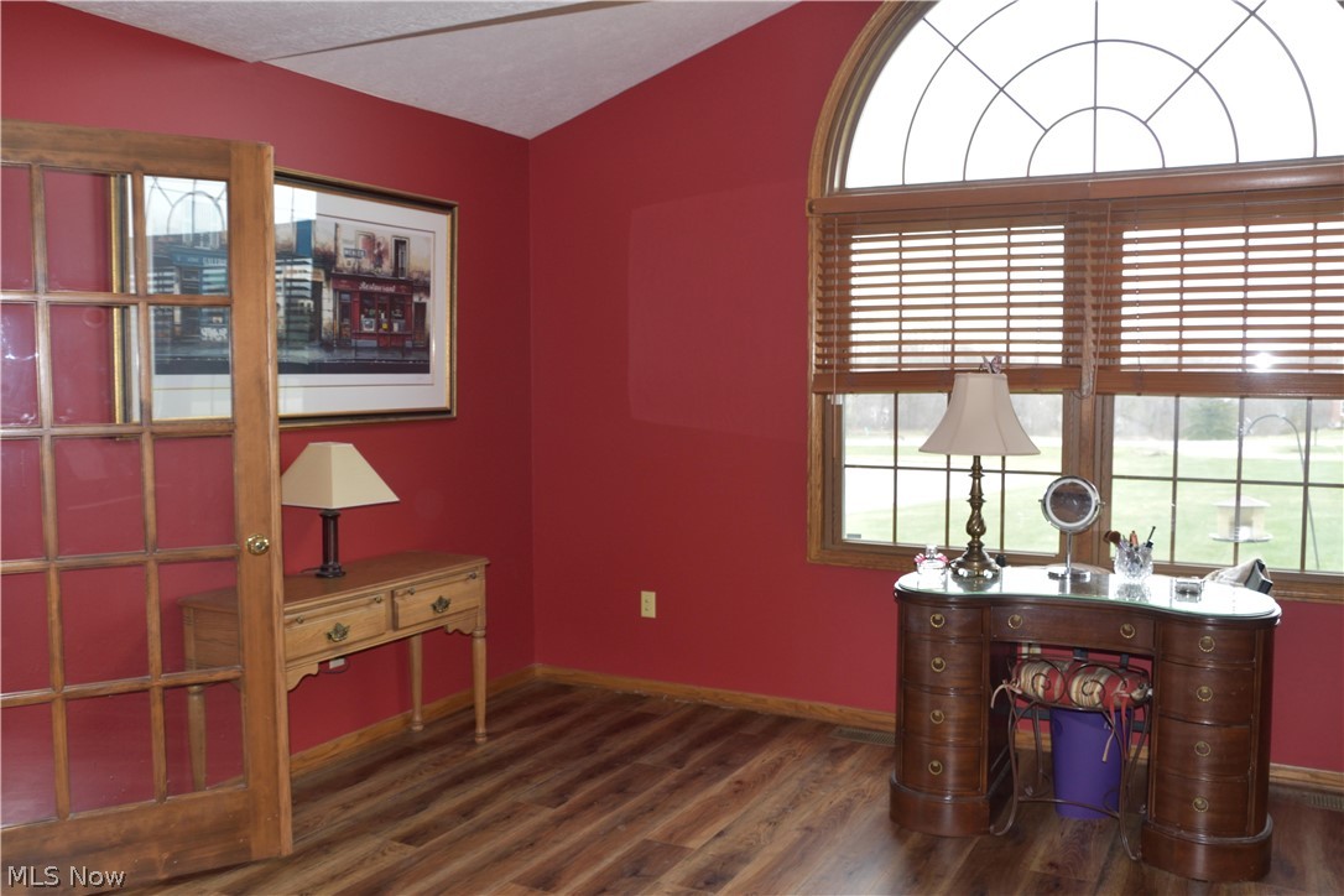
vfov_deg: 41.7
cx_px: 672
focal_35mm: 32
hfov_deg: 59.5
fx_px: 1176
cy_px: 448
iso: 400
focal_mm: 21
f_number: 3.5
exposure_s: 1/50
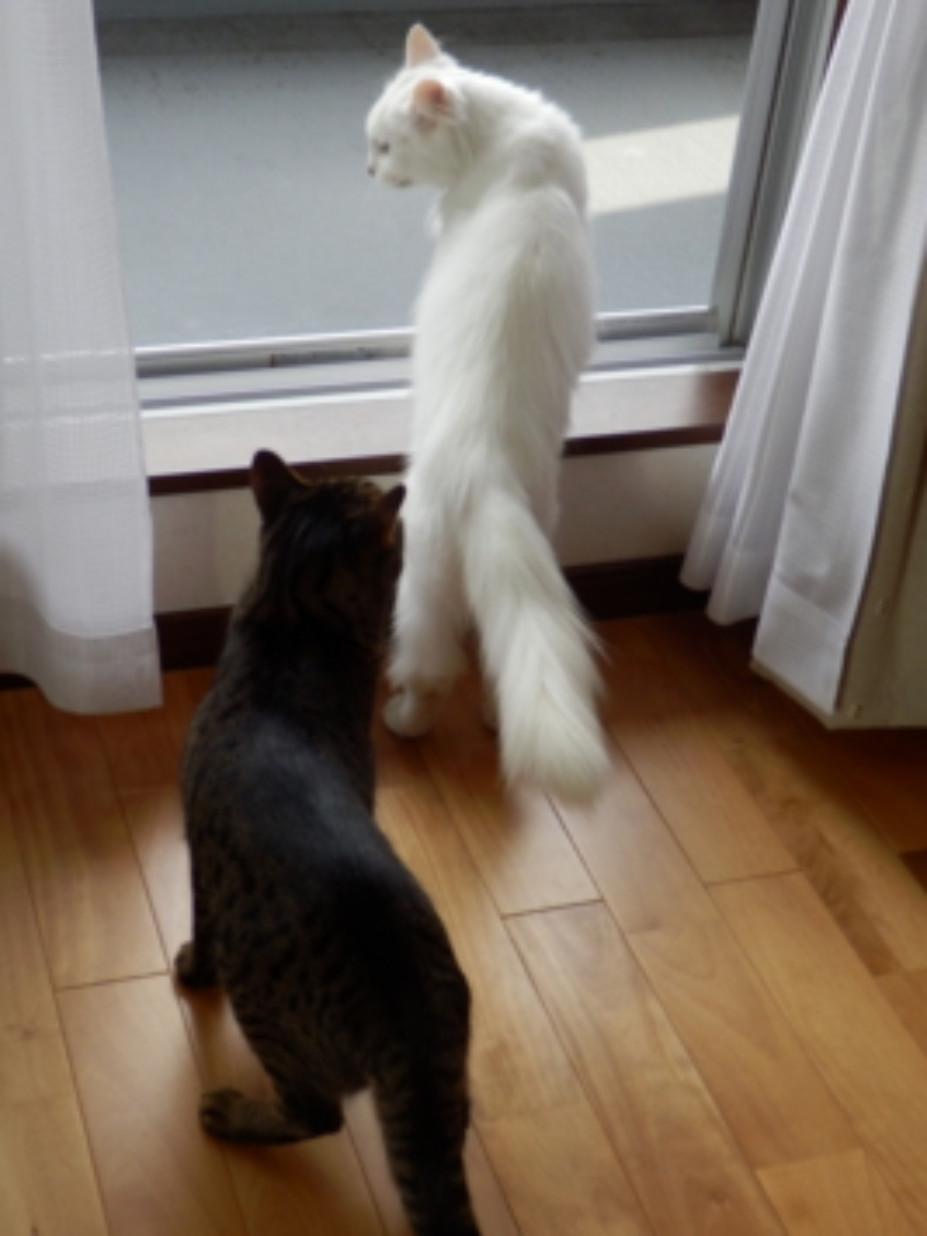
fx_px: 1964
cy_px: 615
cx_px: 448
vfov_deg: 34.9
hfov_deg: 26.6
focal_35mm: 55
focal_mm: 8.9
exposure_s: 1/80
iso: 160
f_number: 4
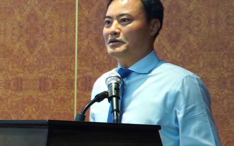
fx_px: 644
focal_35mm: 101
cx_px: -42
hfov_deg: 19.5
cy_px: 71
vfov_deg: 12.9
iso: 250
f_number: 4
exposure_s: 1/40
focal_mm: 24
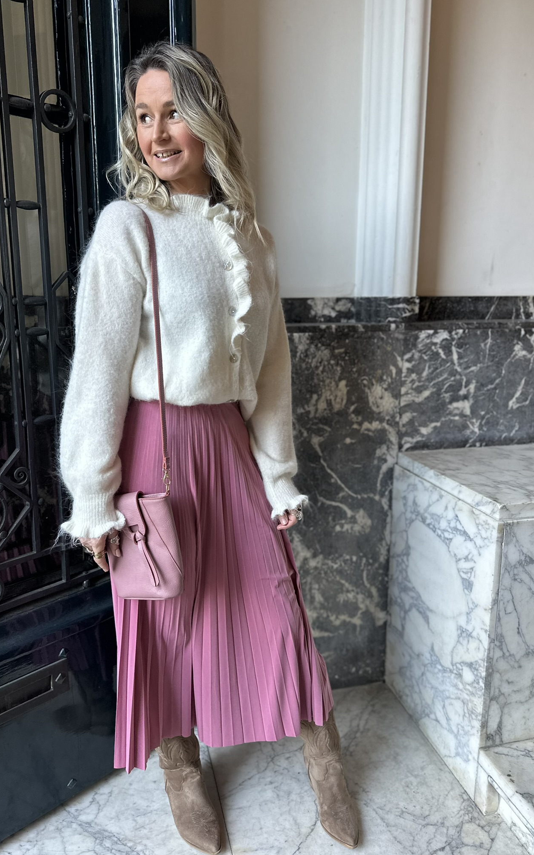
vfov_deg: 70.4
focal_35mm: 26
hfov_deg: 47.6
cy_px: 421
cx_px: 249
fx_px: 606
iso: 160
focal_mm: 6.86
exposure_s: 1/121
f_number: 1.78
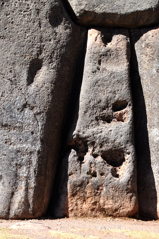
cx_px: -42
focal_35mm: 150
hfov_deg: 9.0
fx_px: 996
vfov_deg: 13.2
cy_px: -67
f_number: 9
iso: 200
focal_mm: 32
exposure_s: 1/320
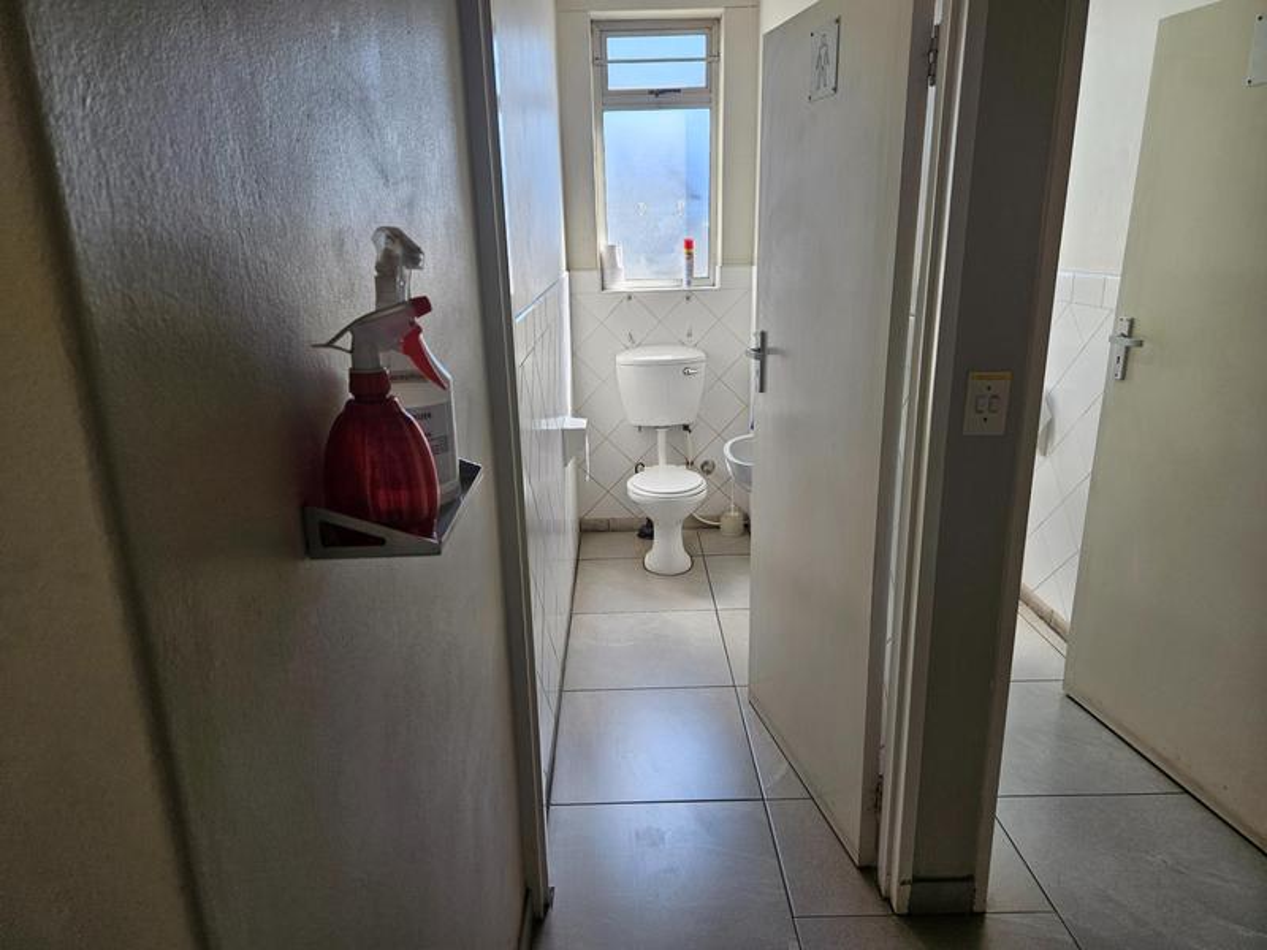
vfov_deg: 58.9
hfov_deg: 73.9
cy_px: 475
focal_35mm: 23
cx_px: 634
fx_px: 842
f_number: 1.8
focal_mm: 5.4
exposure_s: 1/100
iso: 50
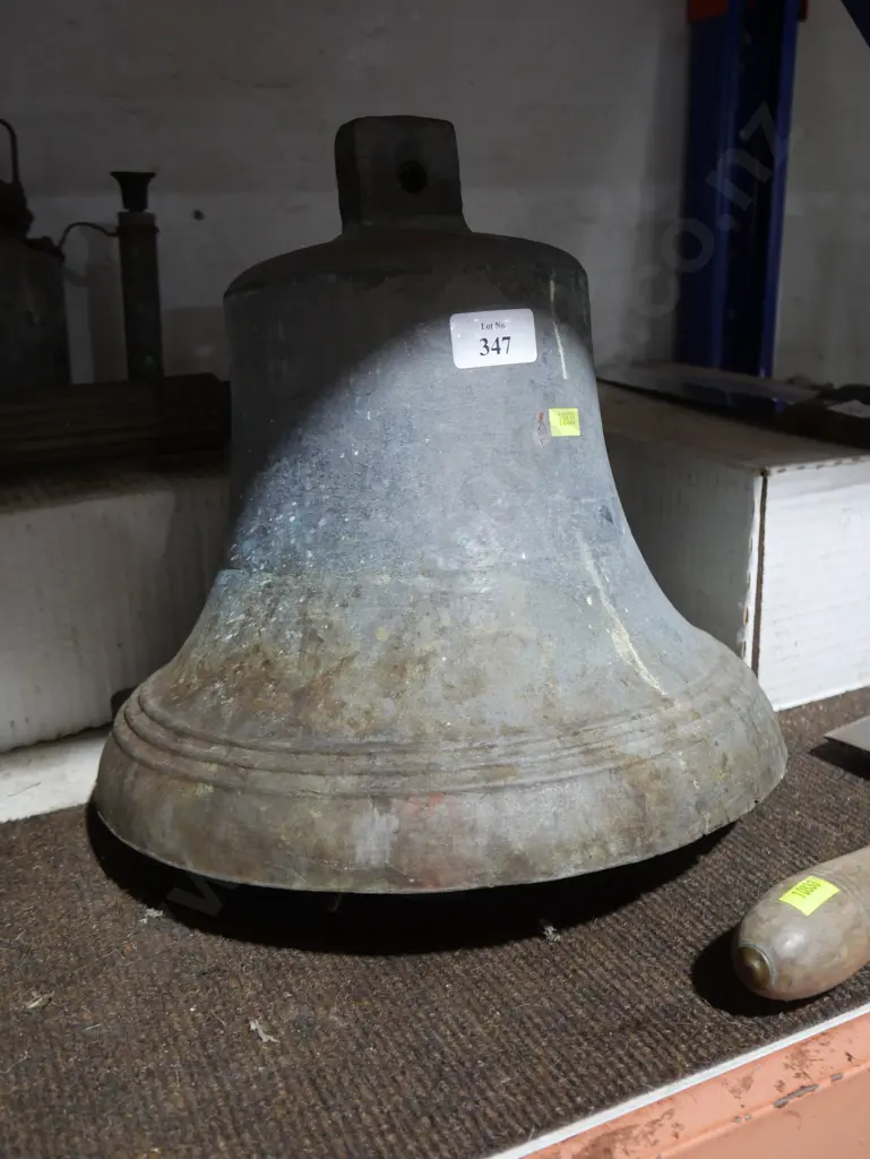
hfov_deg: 44.2
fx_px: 1071
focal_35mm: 32
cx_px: 435
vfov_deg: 56.8
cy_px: 580
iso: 640
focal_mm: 16
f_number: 3.6
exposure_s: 1/60
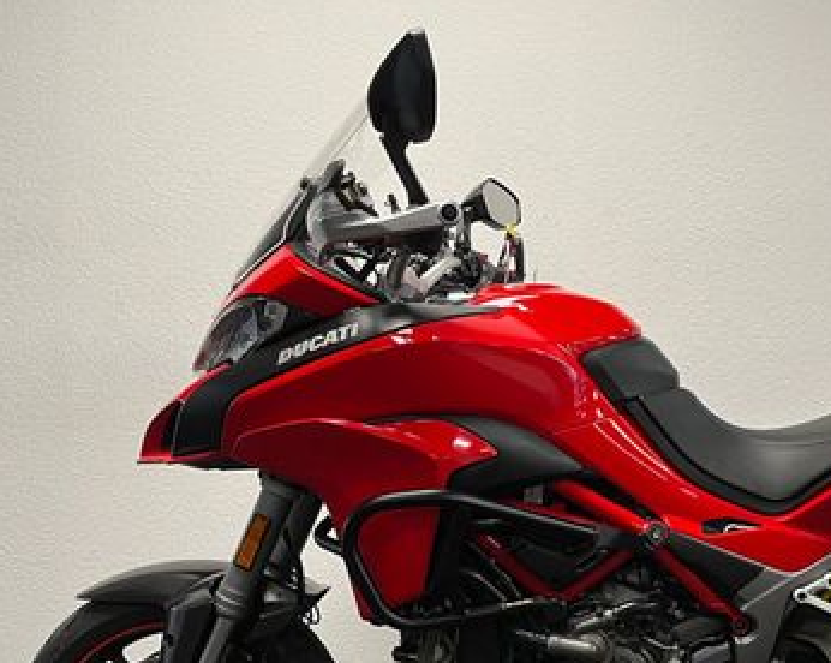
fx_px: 1155
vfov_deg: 31.3
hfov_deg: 38.5
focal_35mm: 47
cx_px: 632
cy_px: 514
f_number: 1.6
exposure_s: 1/50
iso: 80
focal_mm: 5.1
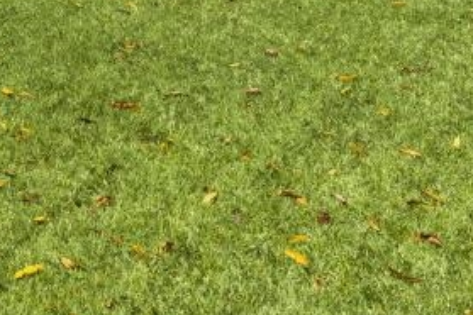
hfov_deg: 23.0
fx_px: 959
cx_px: -215
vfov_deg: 15.1
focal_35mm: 73
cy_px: -318
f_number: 8
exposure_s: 1/400
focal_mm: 17
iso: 100
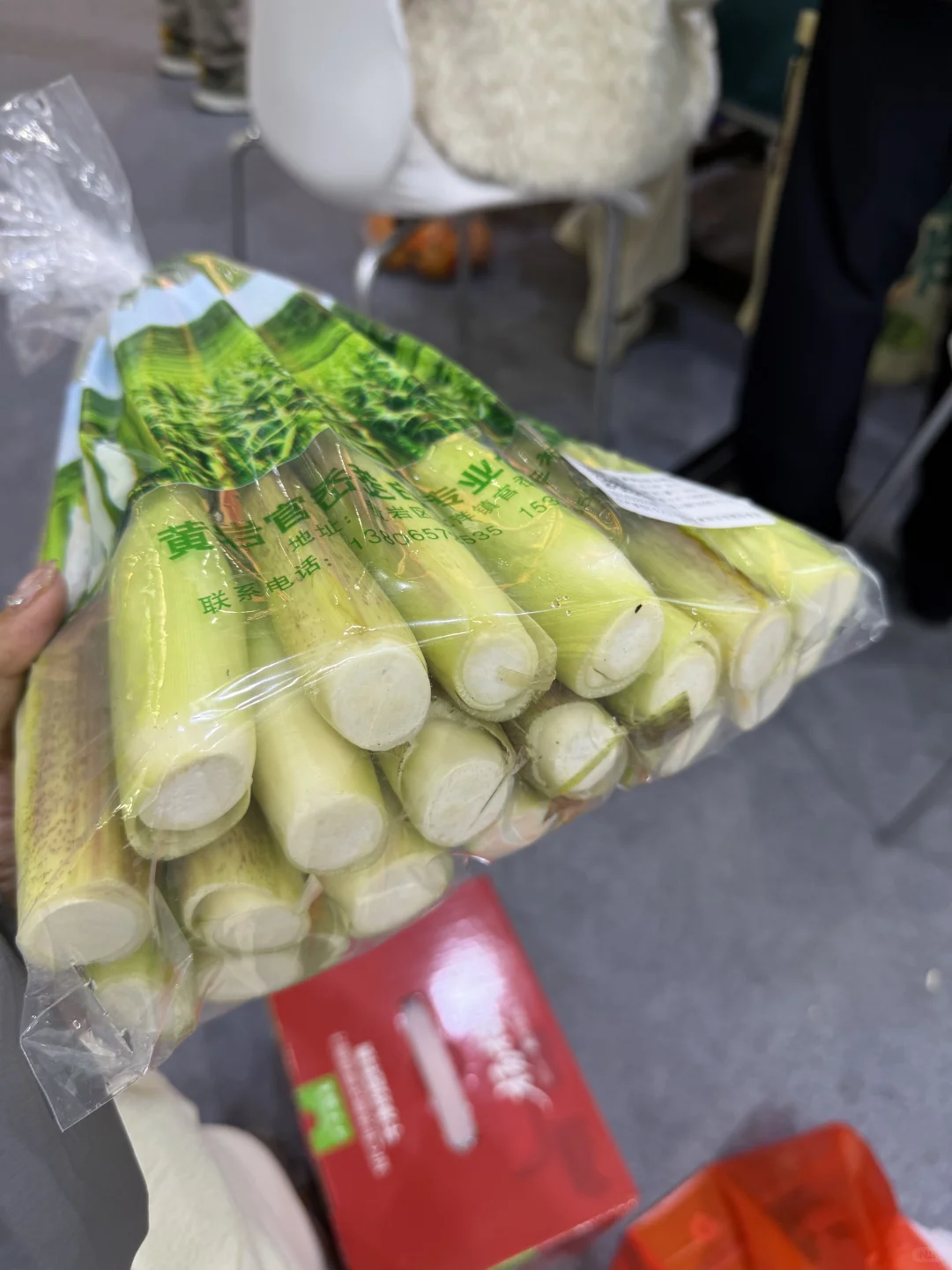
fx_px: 880
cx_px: 476
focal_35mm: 24
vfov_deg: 71.6
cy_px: 635
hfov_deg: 56.8
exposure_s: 1/100
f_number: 1.78
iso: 64
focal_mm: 6.76
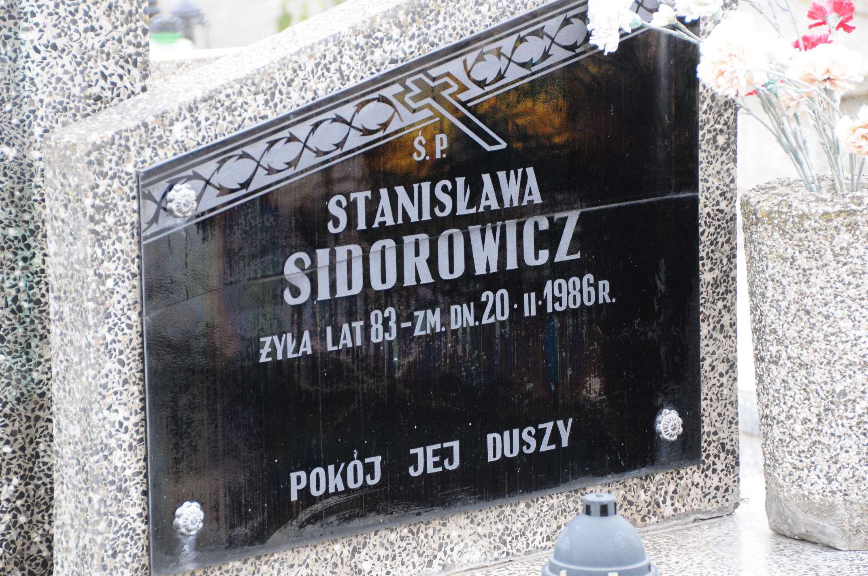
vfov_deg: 8.2
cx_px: 434
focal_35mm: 168
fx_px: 4046
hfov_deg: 12.2
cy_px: 288
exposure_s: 1/100
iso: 640
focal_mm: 112
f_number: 7.1
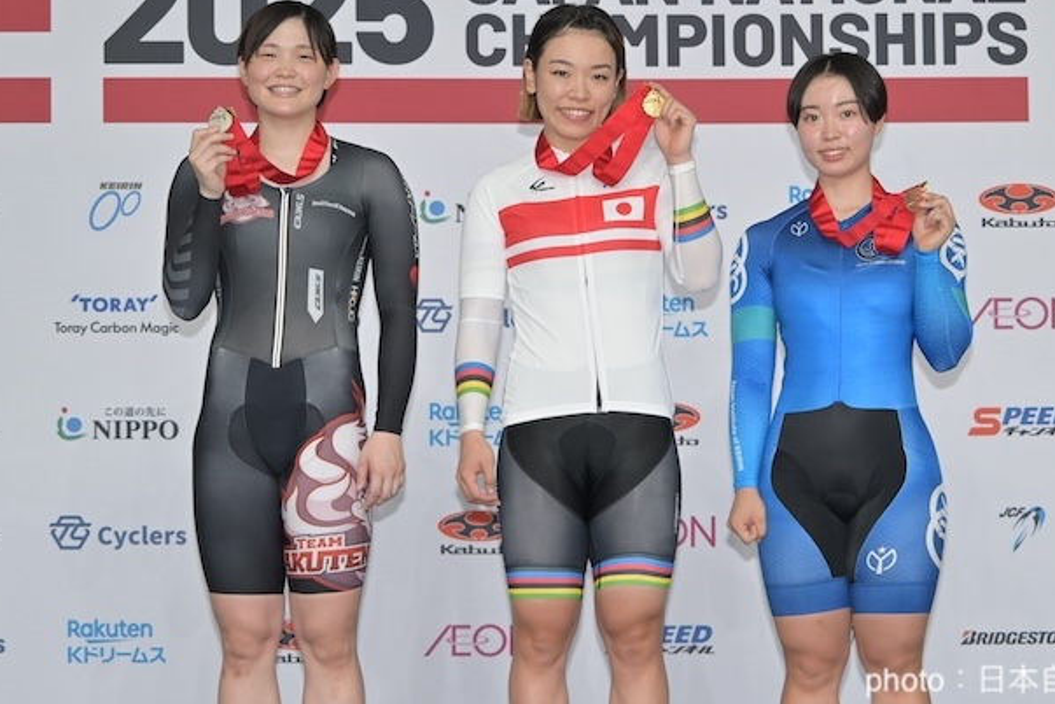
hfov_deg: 17.3
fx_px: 3458
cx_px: 576
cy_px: 250
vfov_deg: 11.6
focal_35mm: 118
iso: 1000
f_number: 8
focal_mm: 89
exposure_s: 1/160
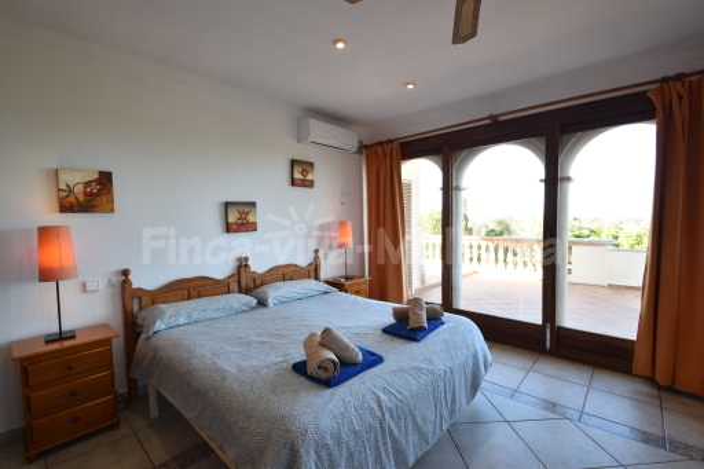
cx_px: 352
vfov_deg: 77.3
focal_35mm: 15
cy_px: 234
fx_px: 293
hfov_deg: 100.4
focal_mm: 10
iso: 100
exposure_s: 1/13
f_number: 7.1
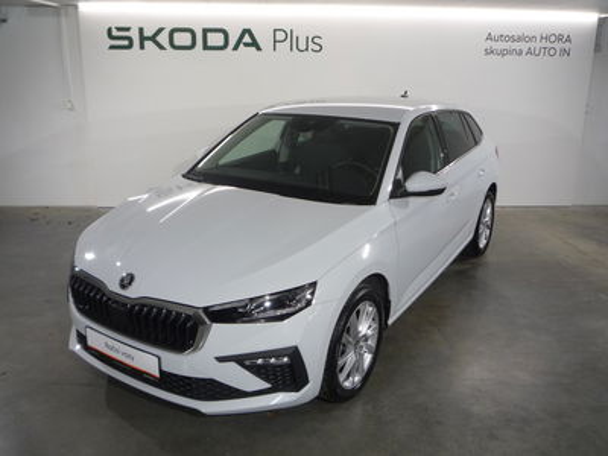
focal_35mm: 30
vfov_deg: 46.8
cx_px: 304
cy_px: 228
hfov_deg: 60.0
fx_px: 527
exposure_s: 1/30
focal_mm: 5.2
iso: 100
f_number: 3.3
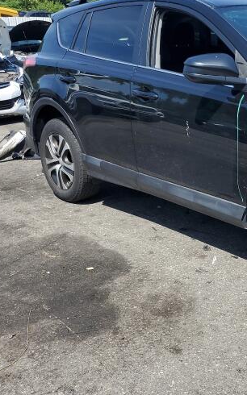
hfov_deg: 25.9
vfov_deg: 44.2
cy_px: 160
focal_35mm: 45
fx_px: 485
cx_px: 286
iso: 50
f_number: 1.5
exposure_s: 1/2500
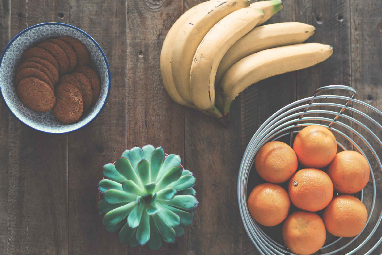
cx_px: 191
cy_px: 128
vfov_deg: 18.2
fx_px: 796
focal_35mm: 75
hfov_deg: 27.0
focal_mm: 50
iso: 450
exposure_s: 1/60
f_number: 3.2
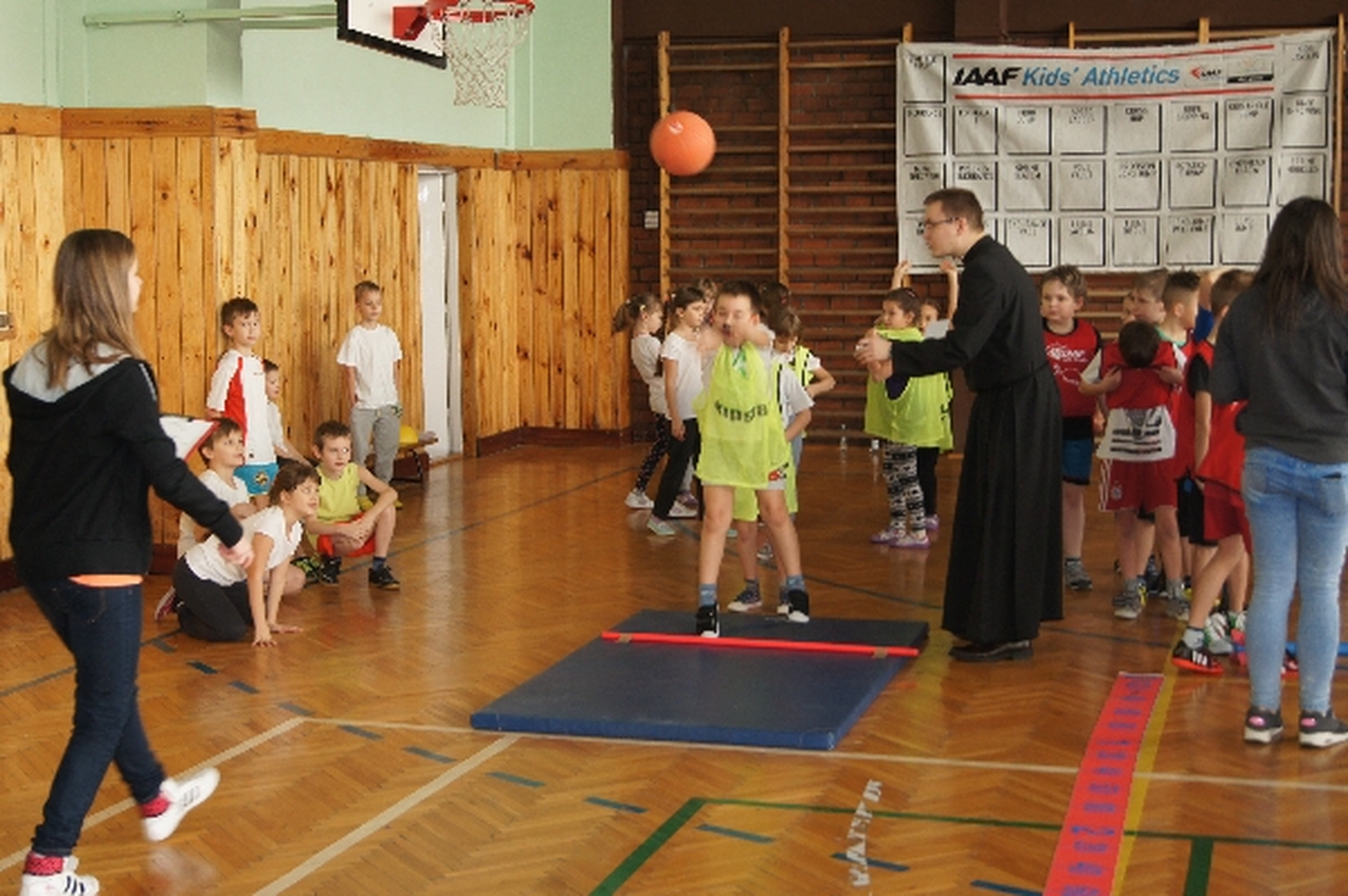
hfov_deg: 37.9
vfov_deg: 25.7
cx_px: 674
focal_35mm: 52
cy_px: 448
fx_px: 1964
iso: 320
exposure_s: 1/80
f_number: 5
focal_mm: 35
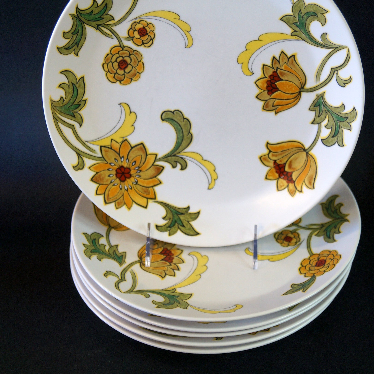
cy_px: 154
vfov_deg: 29.5
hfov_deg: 29.6
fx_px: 709
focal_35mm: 58
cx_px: 187
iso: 400
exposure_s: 1/60
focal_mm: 30
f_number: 4.5
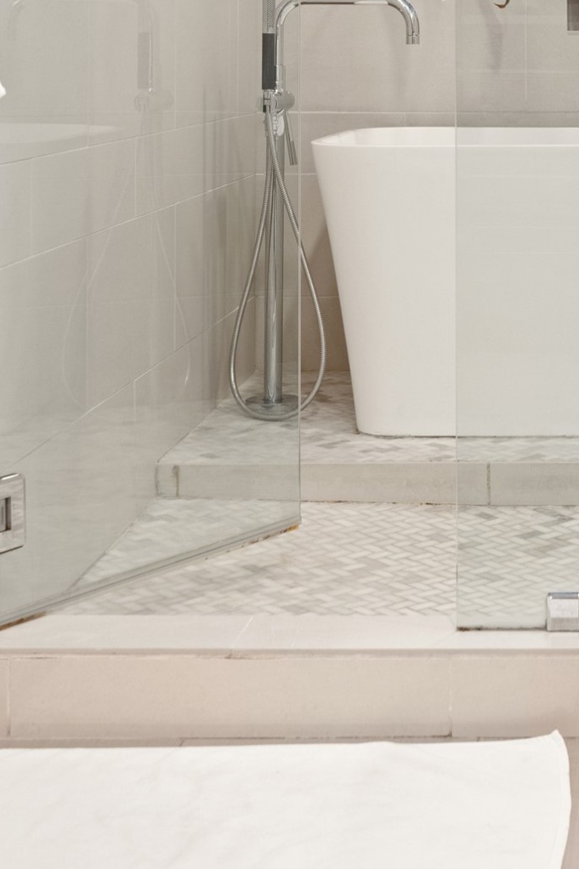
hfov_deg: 18.0
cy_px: 51
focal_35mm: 74
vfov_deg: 26.2
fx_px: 1786
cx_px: 583
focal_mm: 35
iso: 500
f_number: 8
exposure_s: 1/1.25
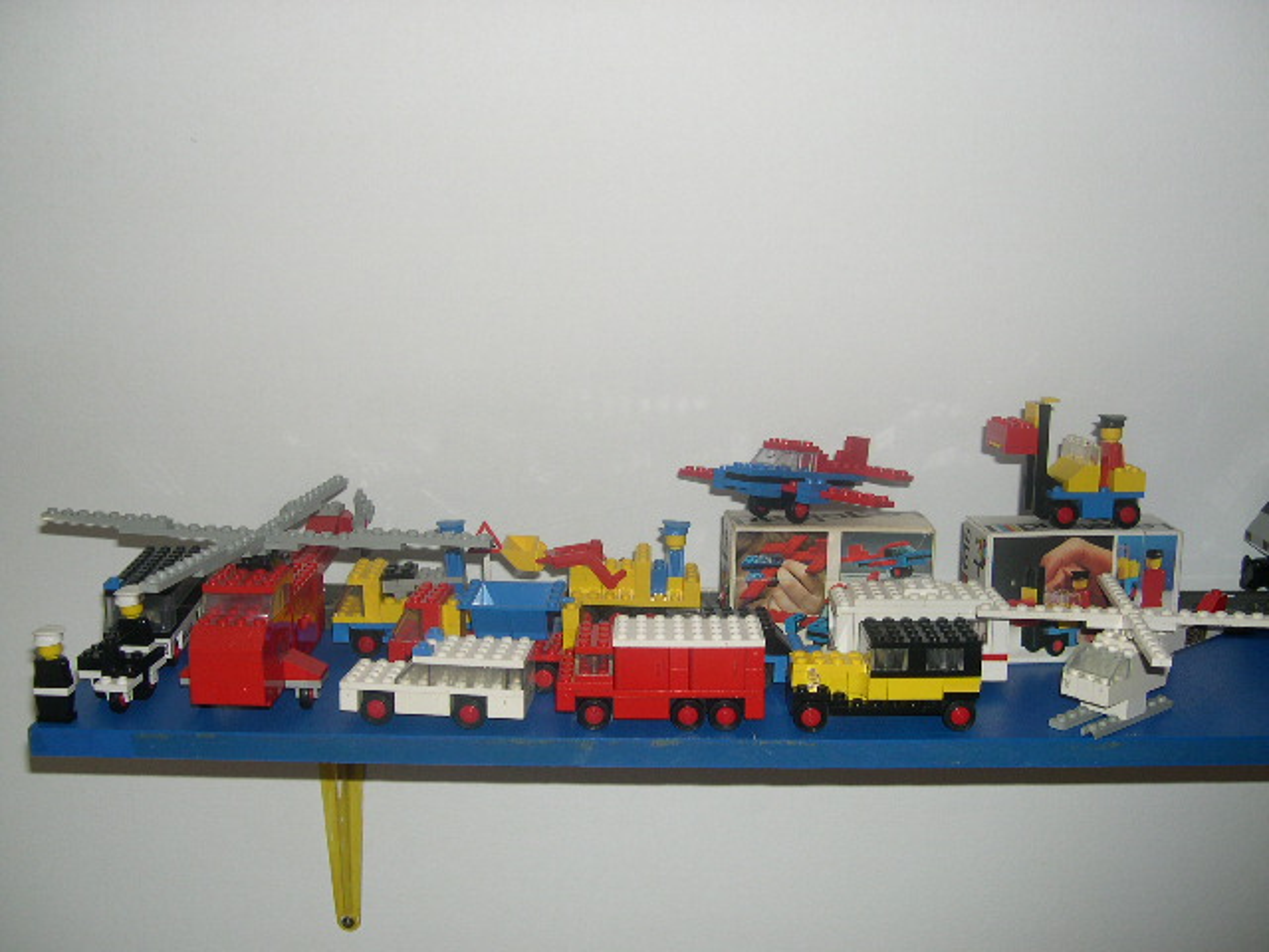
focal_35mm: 38
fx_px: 1393
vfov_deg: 37.7
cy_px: 476
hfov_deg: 49.0
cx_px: 634
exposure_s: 1/60
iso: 100
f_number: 2.8
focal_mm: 8
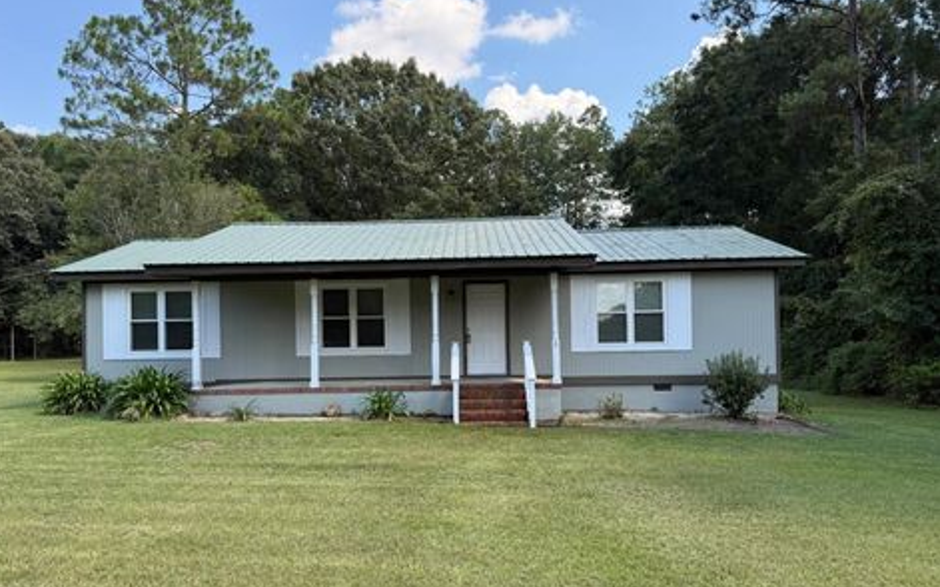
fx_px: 691
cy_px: 334
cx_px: 443
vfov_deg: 45.9
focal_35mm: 27
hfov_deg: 68.4
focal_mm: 6.76
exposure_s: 1/1075
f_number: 1.78
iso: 100
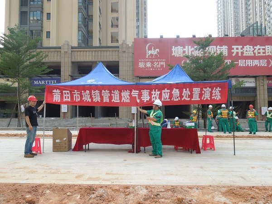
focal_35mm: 25
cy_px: 102
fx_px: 196
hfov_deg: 69.4
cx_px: 136
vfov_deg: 54.9
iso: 100
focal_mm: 4.5
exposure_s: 1/400
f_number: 3.3
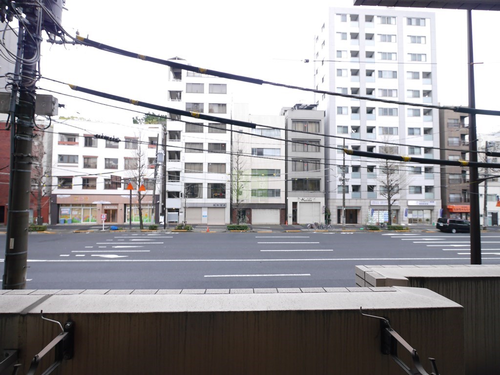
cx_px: 250
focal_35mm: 14
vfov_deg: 85.7
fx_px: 202
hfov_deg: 102.1
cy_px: 188
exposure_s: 1/60
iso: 320
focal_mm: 7
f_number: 4
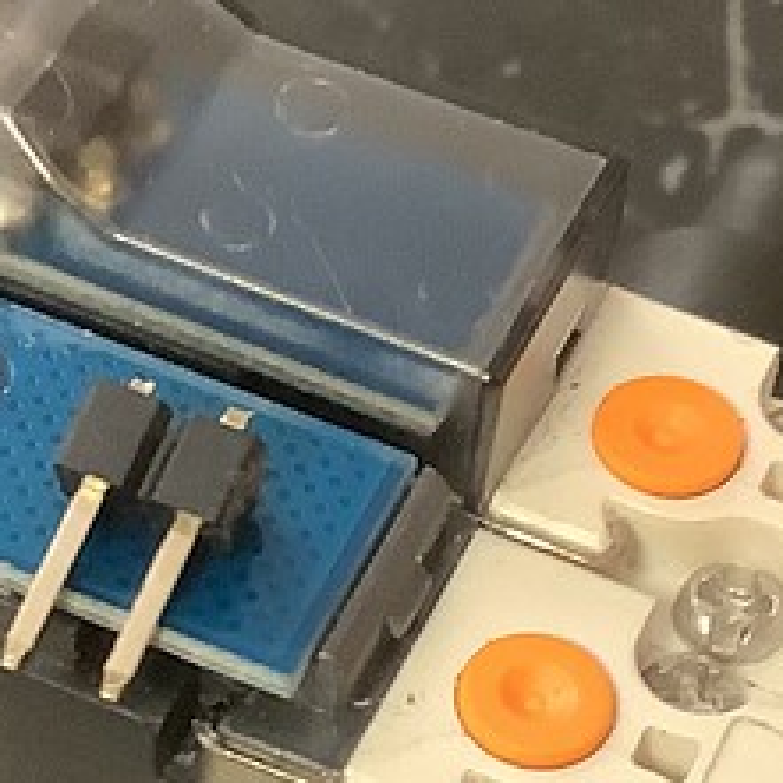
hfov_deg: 13.7
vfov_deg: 13.6
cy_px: 730
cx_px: 269
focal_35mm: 127
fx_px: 3250
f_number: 2.4
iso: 400
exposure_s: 1/40
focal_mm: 3.3
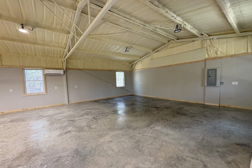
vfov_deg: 77.3
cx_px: 128
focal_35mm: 15
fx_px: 105
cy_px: 88
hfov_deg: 100.4
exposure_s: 1/120
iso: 200
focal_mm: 2.22
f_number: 2.2
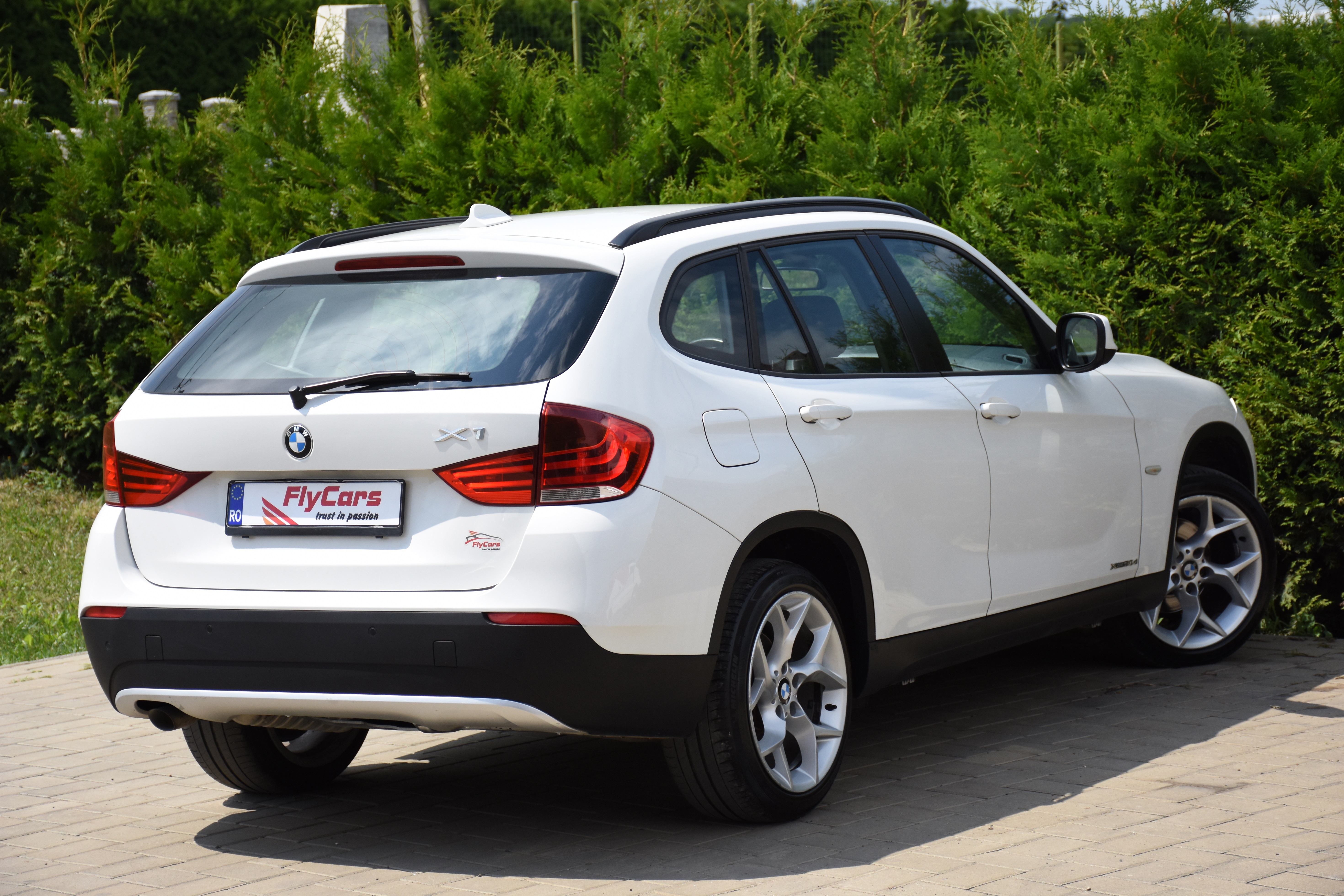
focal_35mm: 84
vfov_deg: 16.3
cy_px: 448
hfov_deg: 24.2
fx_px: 3136
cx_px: 672
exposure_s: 1/3200
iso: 500
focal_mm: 56
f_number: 4.8
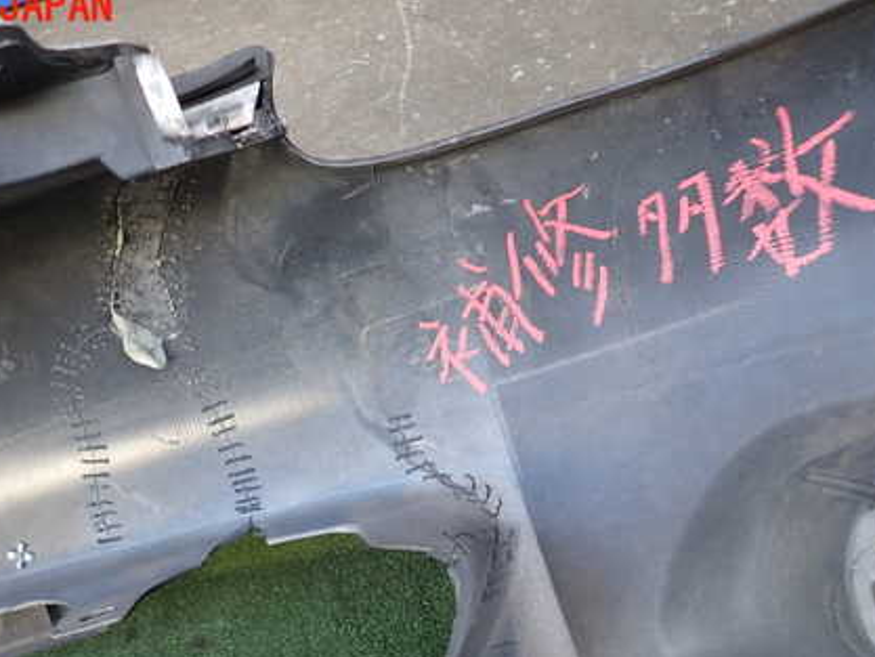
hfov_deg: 51.1
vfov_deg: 39.1
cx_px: 361
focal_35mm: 36
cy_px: 453
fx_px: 910
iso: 200
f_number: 2
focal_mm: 4.5
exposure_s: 1/80
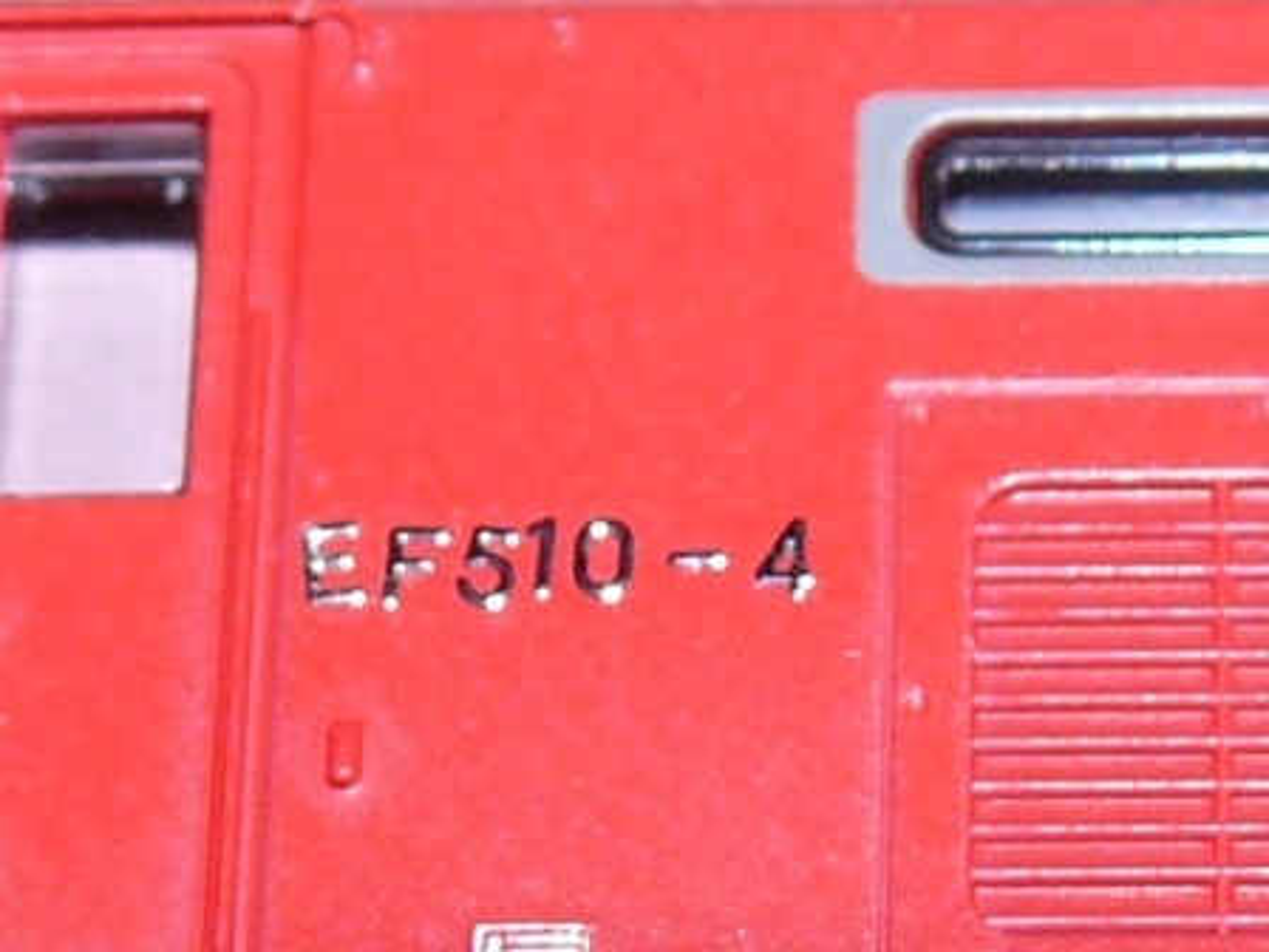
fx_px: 1283
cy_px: 476
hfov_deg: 52.6
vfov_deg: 40.7
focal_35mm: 35
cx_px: 634
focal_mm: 7.4
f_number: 4
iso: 100
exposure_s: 1/30
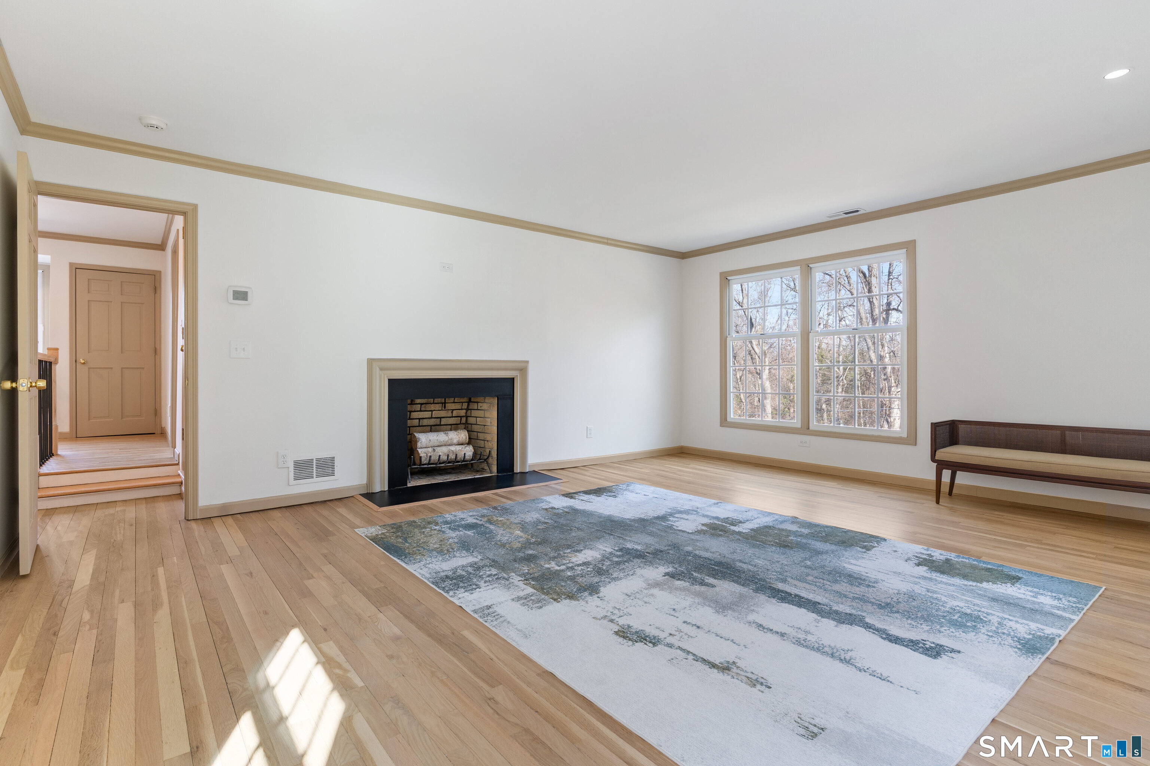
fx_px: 543
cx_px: 575
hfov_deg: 93.3
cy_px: 383
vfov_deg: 70.4
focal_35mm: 17
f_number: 8
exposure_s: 1/4
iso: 320
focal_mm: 17
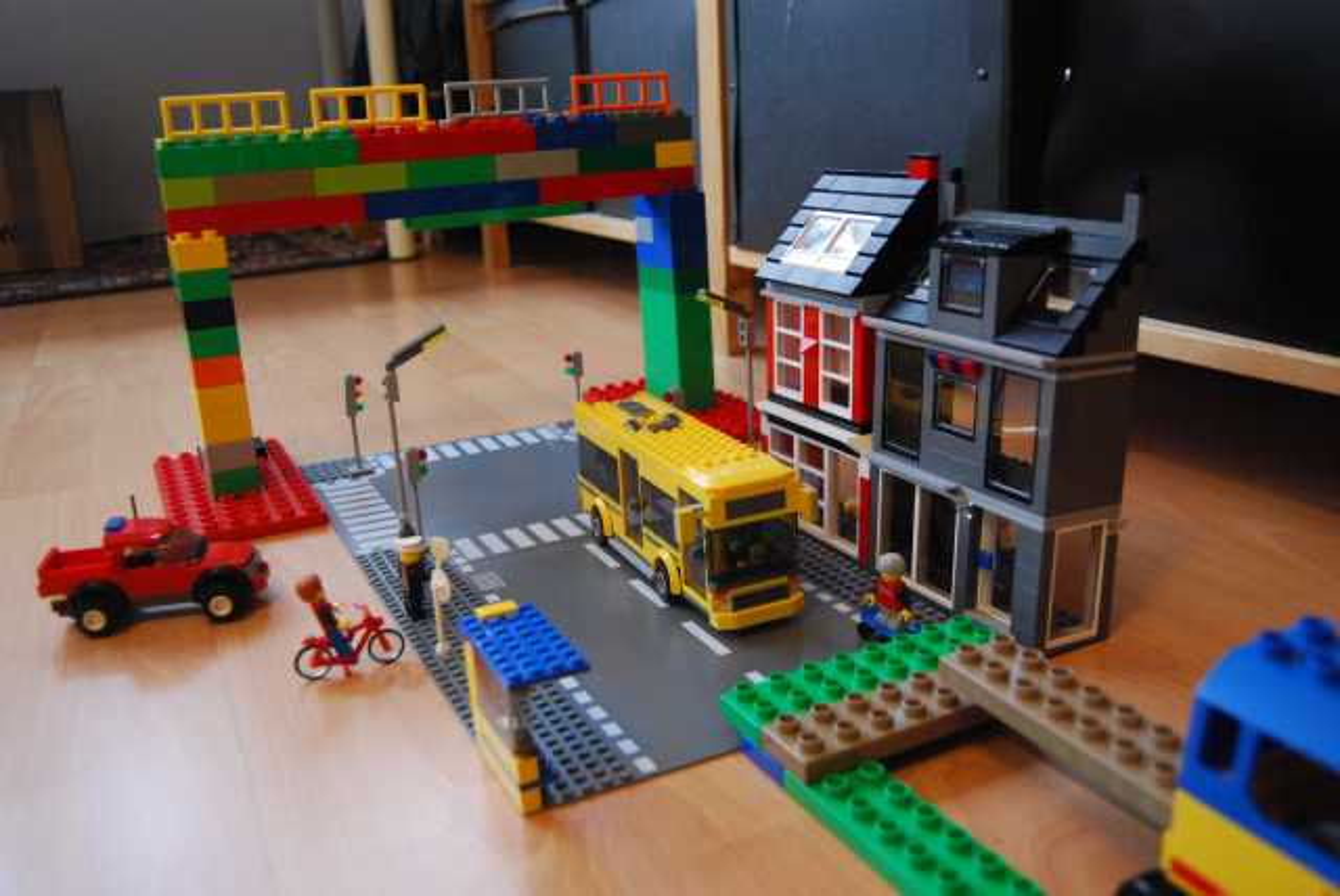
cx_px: 670
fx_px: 1118
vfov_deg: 43.7
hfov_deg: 61.9
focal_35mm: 30
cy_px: 448
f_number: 3.8
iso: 1600
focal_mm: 20
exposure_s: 1/20
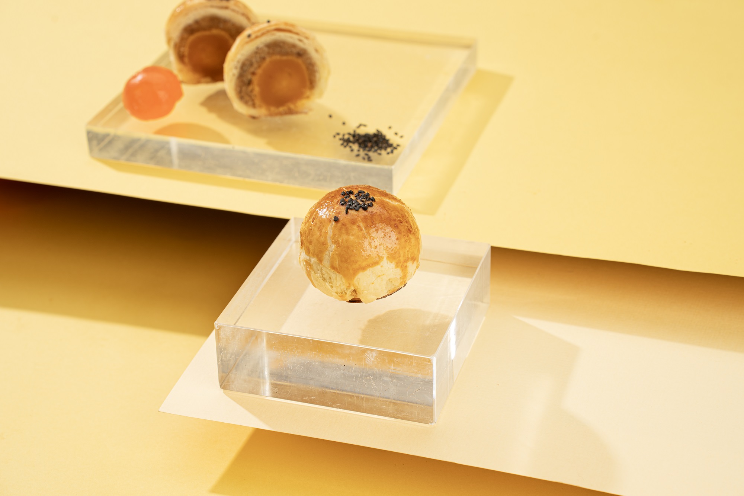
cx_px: 372
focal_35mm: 75
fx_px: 1550
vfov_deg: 18.2
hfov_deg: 27.0
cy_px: 248
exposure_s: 1/160
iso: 100
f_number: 8
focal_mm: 75
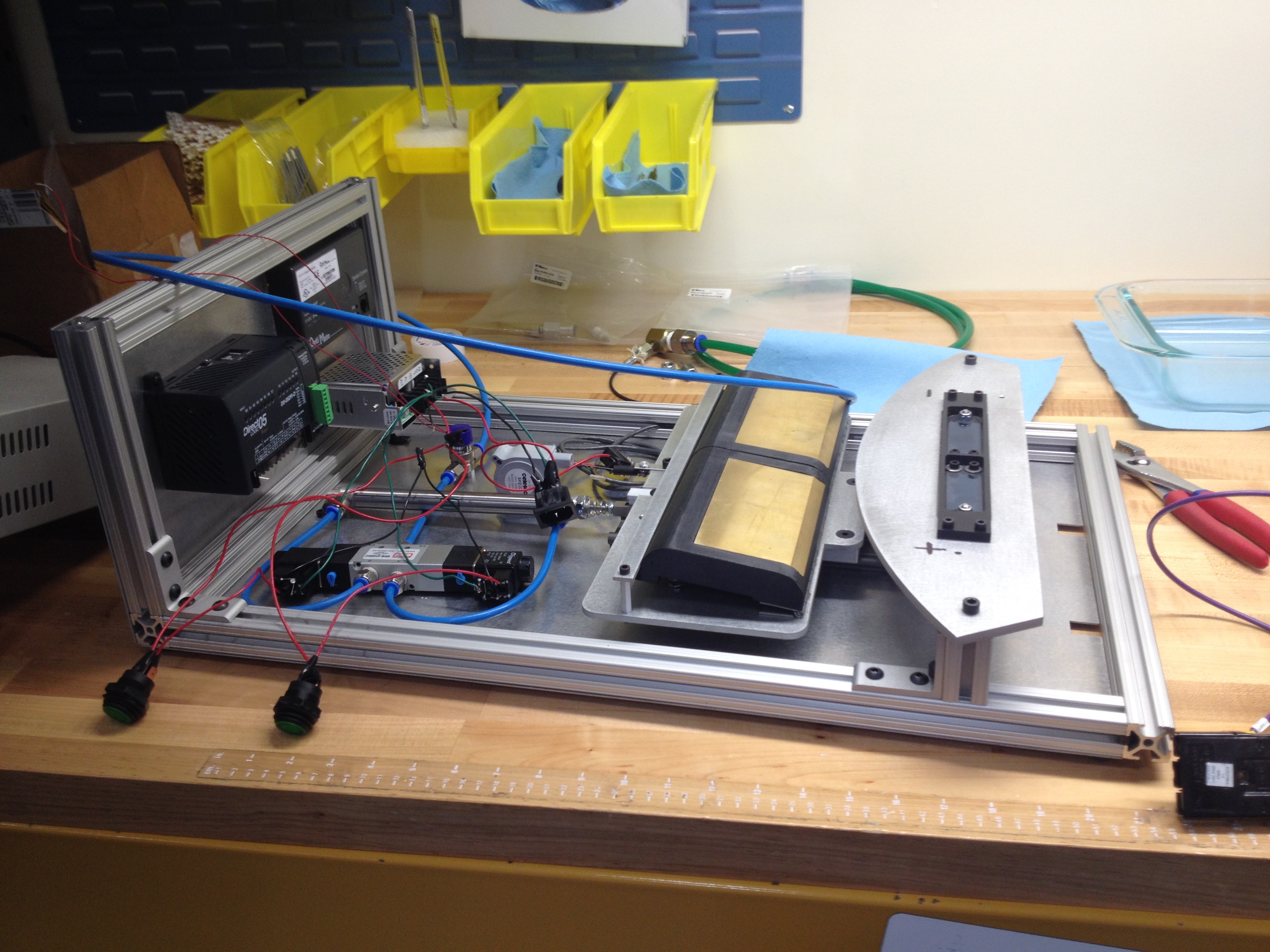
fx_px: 1284
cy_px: 476
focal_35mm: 35
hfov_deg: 52.6
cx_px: 635
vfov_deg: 40.7
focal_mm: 4.28
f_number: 2.4
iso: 50
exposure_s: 1/30
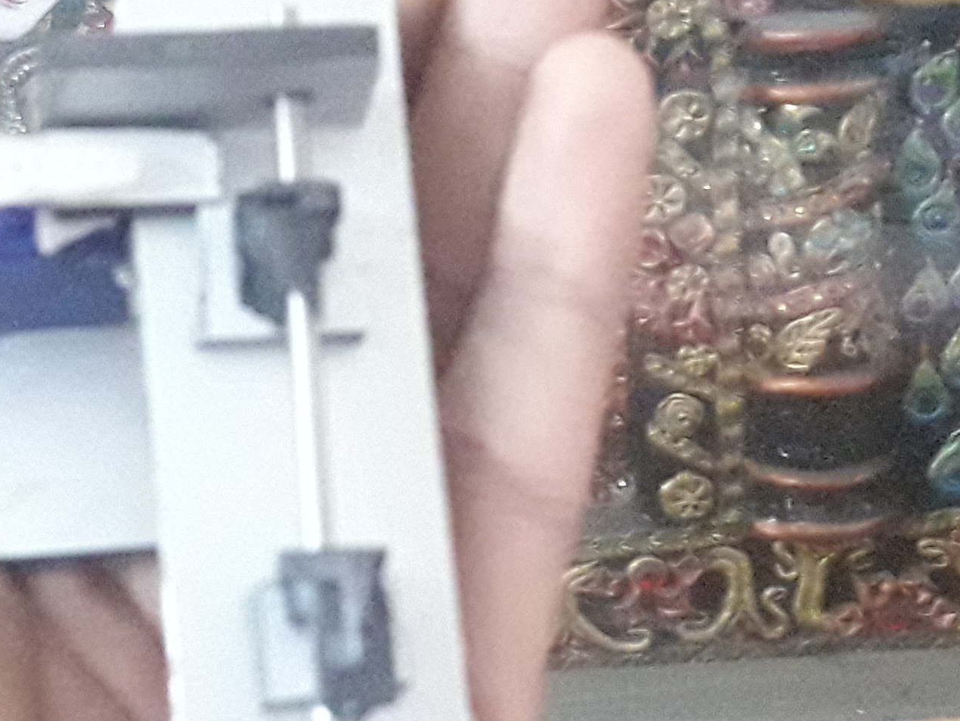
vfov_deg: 16.2
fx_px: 2524
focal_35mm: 91
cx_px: 236
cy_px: 370
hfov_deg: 21.3
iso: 800
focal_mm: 3.7
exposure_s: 1/25
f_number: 1.9
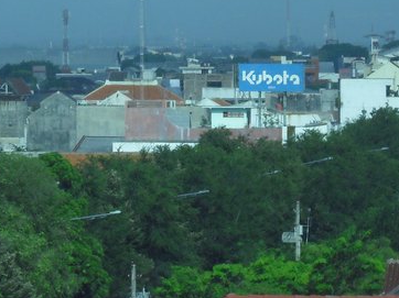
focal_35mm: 320
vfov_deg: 4.6
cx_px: 72
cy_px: -121
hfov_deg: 6.2
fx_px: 3686
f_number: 5.2
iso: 100
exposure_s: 1/320
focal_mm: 18.6
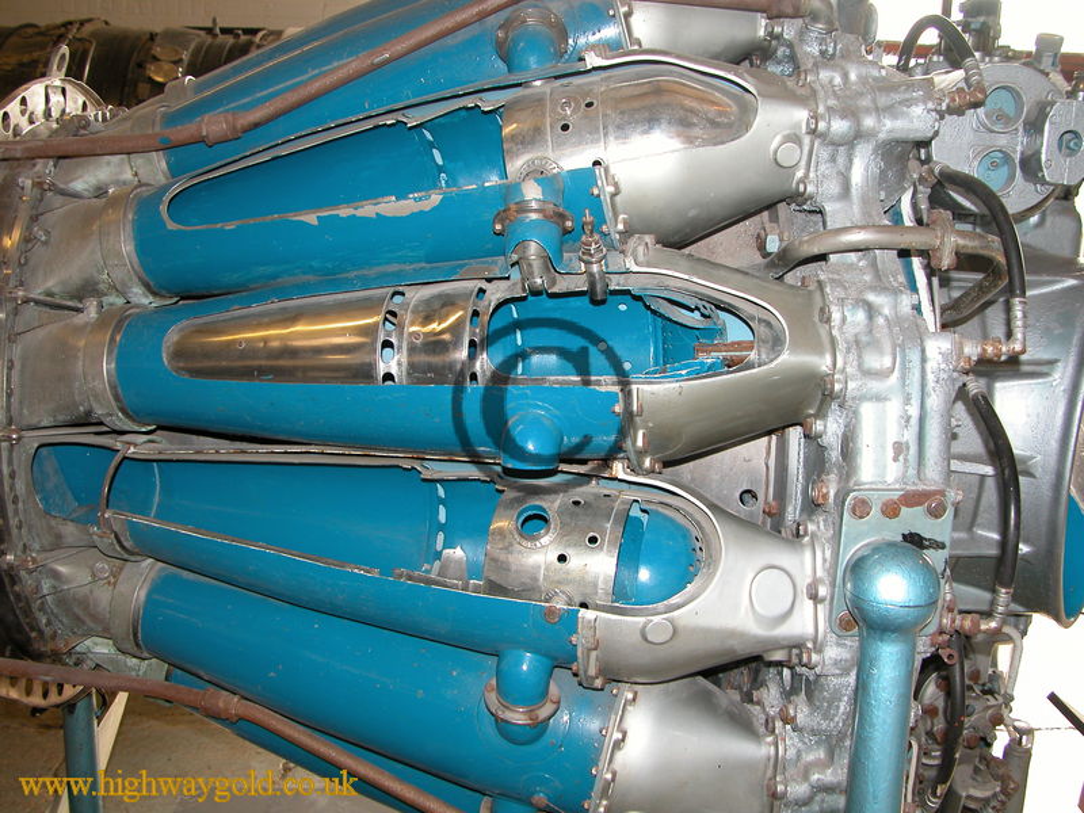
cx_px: 542
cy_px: 406
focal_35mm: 35
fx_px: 1096
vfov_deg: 40.7
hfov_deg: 52.6
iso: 100
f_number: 2.8
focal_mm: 8.9
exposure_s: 1/60
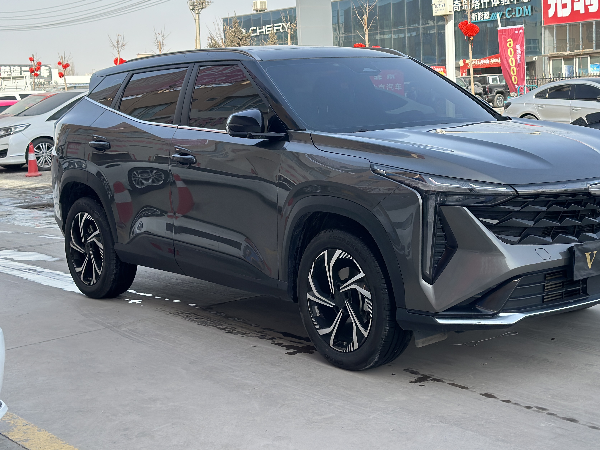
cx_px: 362
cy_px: 180
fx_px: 1005
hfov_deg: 33.1
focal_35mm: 58
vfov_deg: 25.2
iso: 100
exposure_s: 1/2252
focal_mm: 6.86
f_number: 1.78
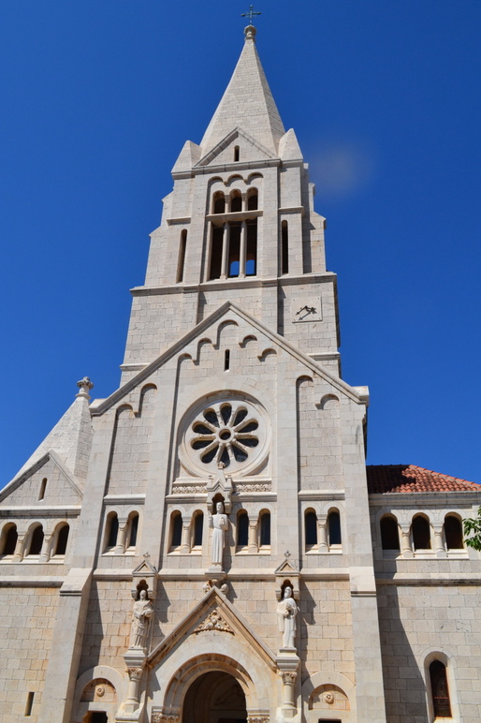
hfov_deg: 46.4
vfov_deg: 65.5
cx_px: 237
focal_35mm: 28
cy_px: 355
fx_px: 562
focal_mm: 18
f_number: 11
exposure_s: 1/500
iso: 320
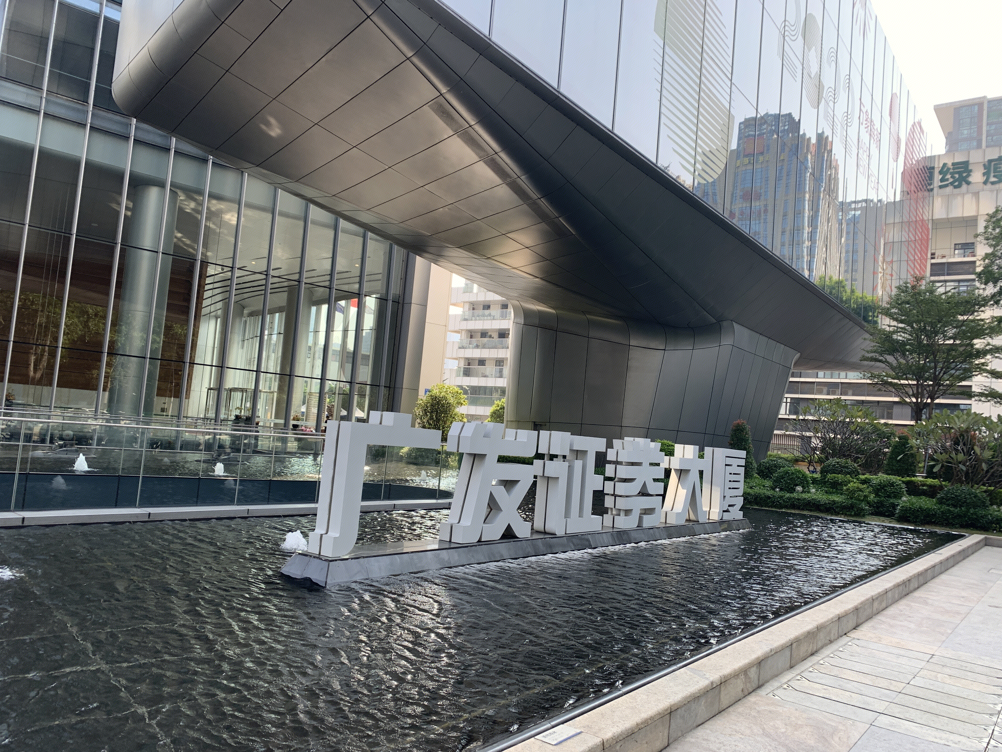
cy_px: 376
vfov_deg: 53.1
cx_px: 501
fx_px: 753
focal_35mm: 26
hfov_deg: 67.3
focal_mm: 4.25
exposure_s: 1/307
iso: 25
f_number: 1.8
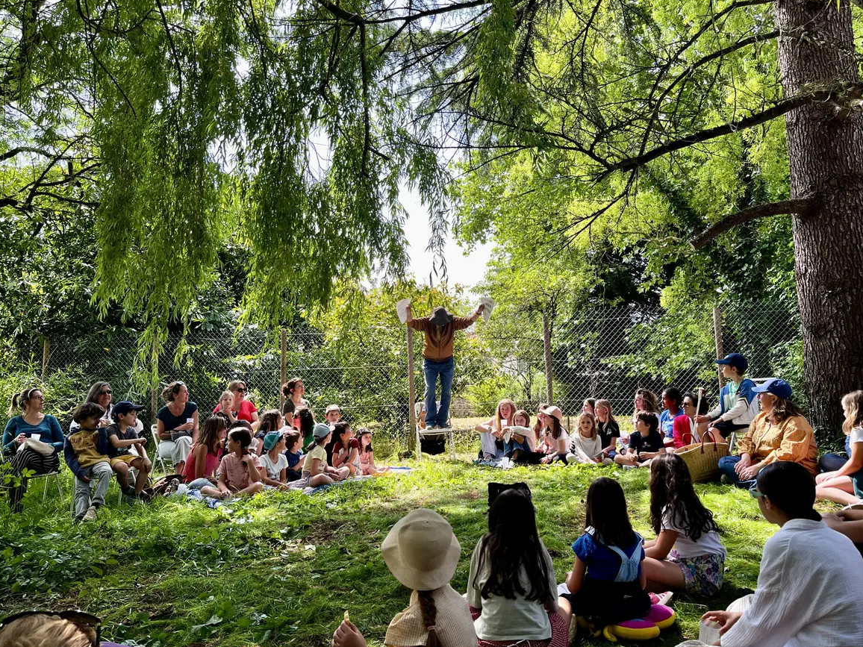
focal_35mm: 27
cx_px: 440
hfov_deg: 65.3
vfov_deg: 51.3
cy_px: 313
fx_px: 673
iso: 50
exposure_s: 1/497
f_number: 1.6
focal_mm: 5.1
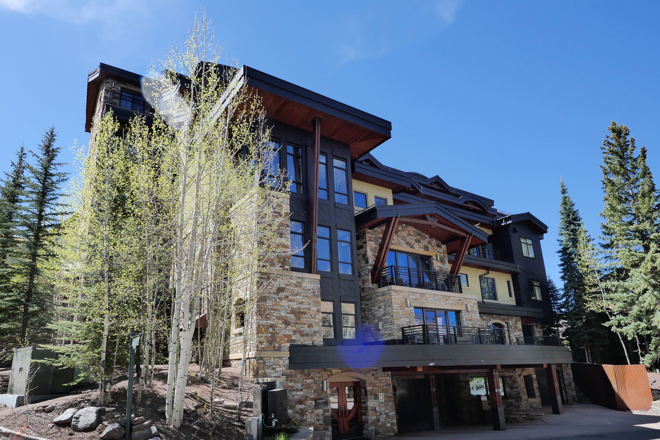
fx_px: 385
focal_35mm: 21
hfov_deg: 80.9
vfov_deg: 59.2
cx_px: 291
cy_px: 256
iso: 800
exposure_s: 1/800
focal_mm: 9
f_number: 4.5
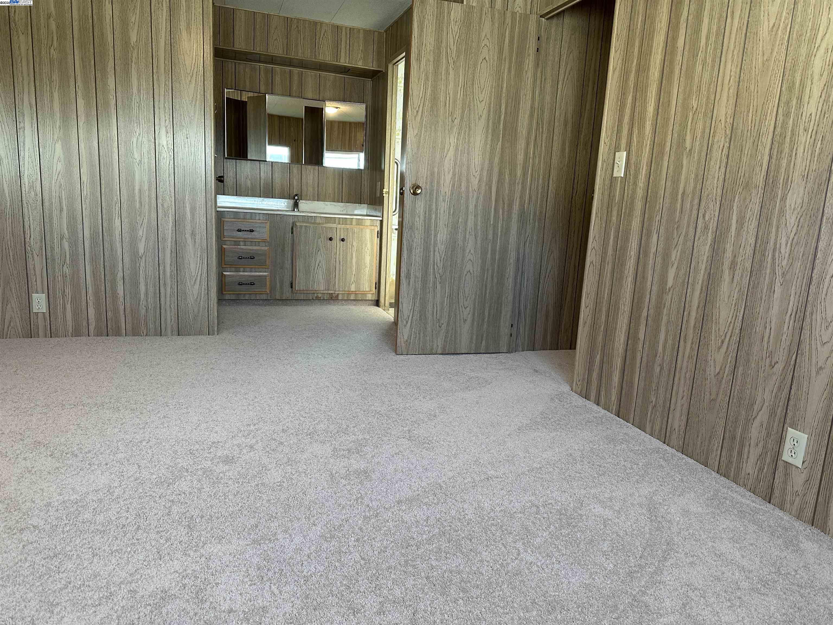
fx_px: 578
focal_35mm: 24
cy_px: 312
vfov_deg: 56.8
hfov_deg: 71.6
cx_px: 416
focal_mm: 6.86
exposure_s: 1/120
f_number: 1.78
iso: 200
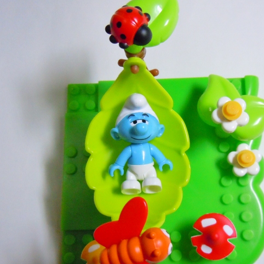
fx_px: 380
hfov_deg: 38.1
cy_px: 143
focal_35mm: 44
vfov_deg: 38.3
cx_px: 164
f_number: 3.5
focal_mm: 5.4
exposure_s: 1/125
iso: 800
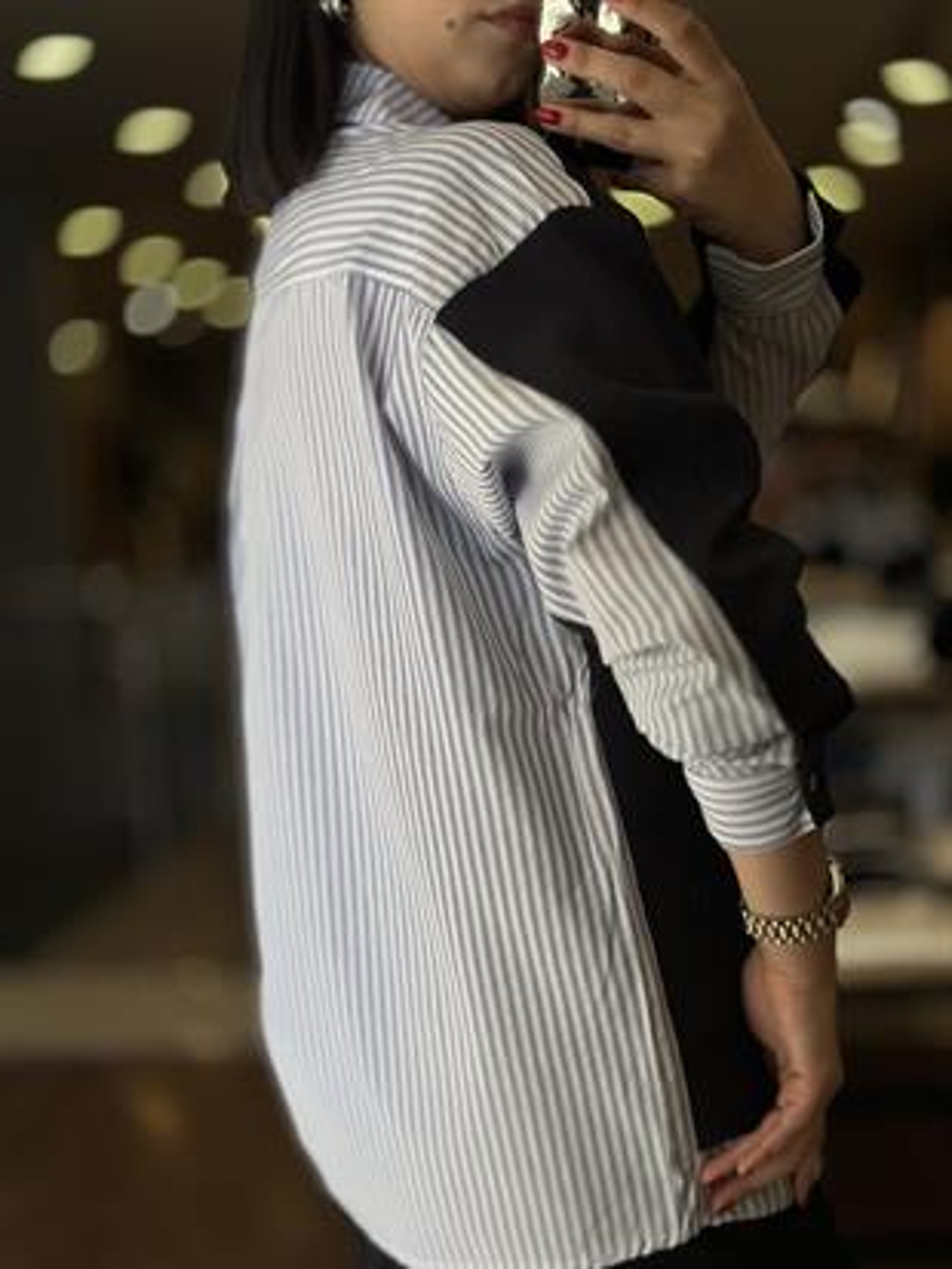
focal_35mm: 48
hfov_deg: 30.3
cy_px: 634
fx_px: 1759
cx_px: 476
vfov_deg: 39.6
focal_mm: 6.86
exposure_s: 1/864
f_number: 1.78
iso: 80
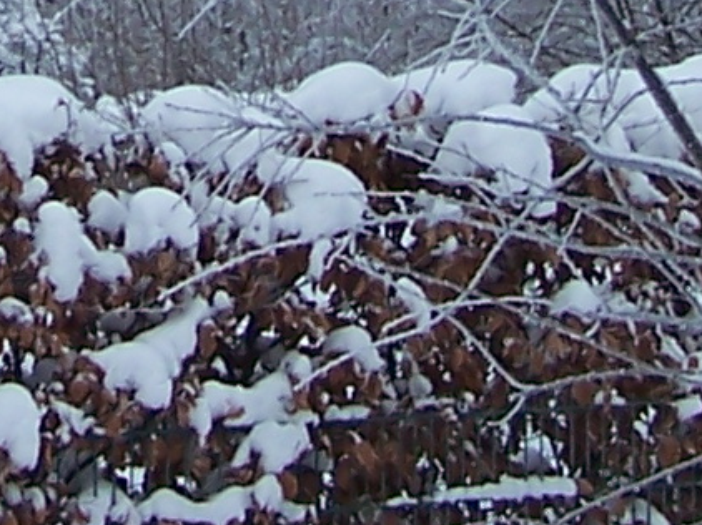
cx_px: 3
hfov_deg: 8.5
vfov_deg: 6.2
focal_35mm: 232
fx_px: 4702
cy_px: -590
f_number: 2.8
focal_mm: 6.3
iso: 80
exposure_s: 1/400
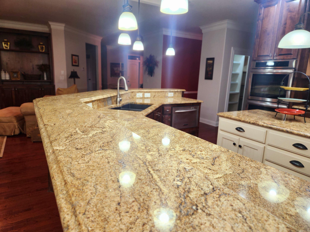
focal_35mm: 23
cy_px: 116
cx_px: 155
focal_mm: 5.4
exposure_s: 1/120
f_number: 1.8
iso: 160
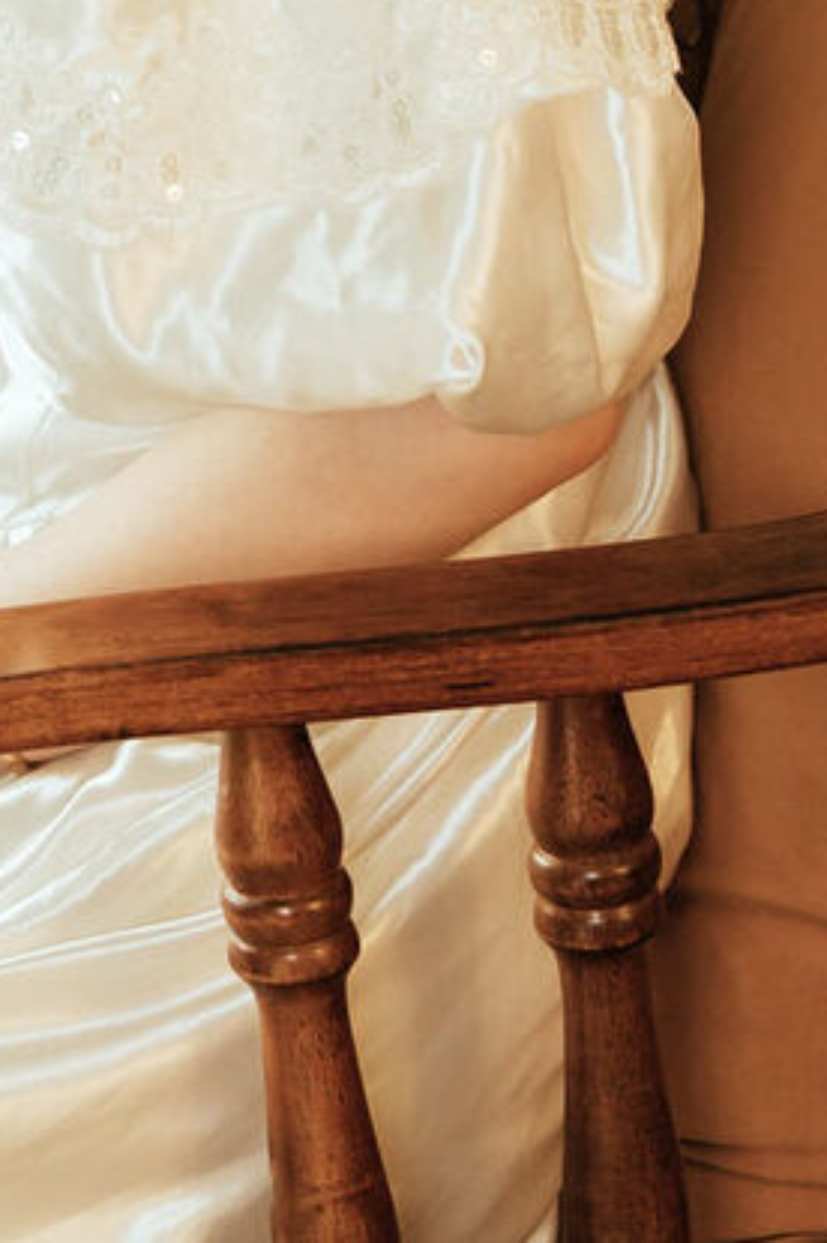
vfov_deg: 5.7
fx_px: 12321
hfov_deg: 3.8
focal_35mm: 357
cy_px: -657
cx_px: -575
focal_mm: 95
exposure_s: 1/200
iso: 640
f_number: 2.8
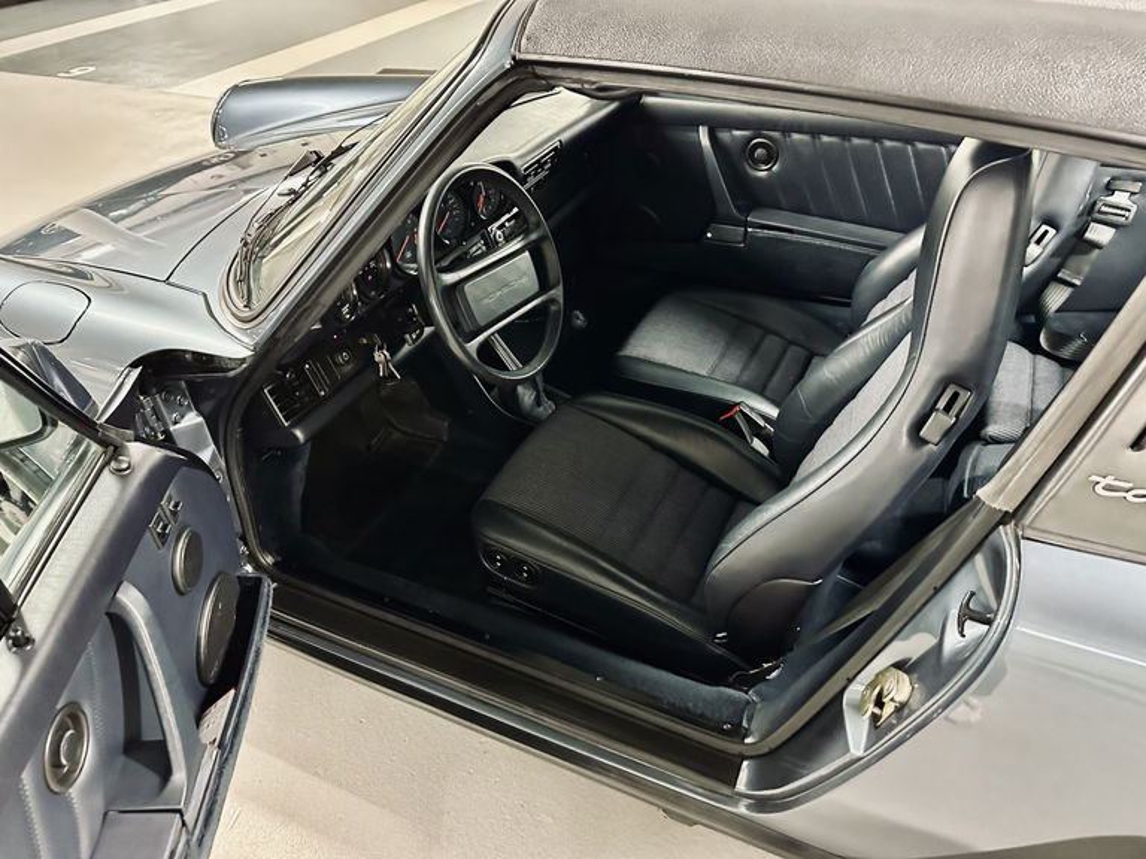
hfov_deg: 71.6
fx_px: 795
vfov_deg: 56.8
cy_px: 430
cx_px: 573
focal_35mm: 24
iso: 1000
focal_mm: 6.86
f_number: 1.78
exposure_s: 1/33
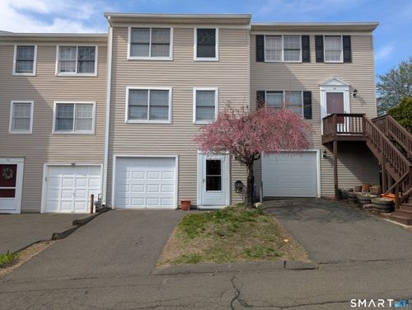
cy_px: 155
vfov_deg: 56.9
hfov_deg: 71.5
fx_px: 286
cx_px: 206
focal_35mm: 24
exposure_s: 1/775
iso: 22
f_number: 1.68
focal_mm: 6.9
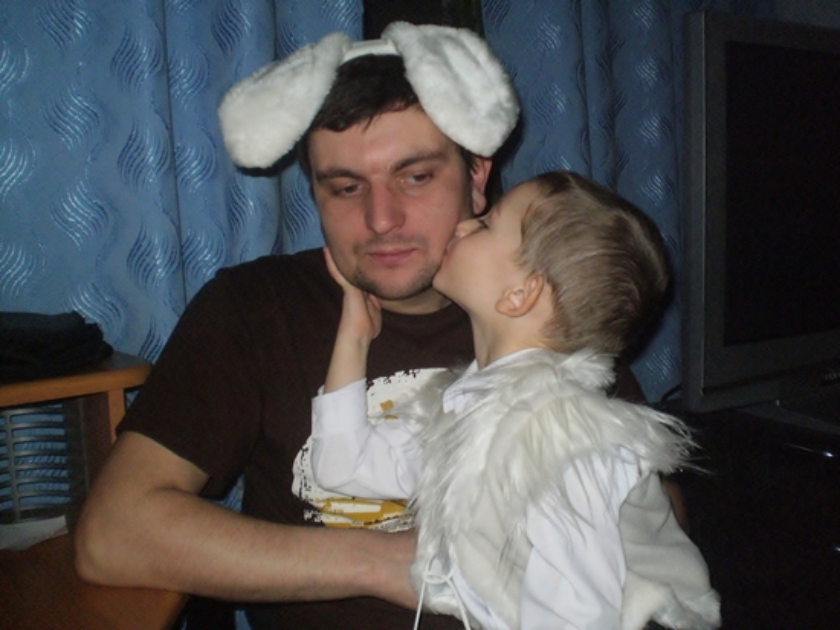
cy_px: 315
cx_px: 420
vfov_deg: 39.7
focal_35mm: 36
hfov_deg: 51.3
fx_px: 874
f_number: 3.1
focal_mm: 6.3
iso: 400
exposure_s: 1/250
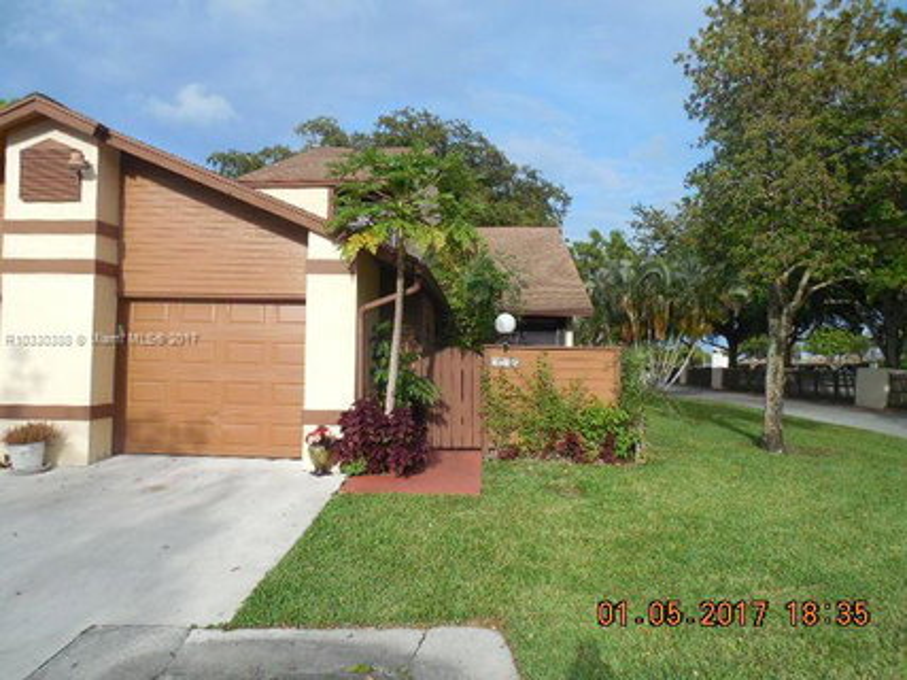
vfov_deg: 54.9
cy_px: 340
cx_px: 454
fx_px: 655
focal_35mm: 25
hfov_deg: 69.4
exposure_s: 1/1000
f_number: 3.3
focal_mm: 4.5
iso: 125
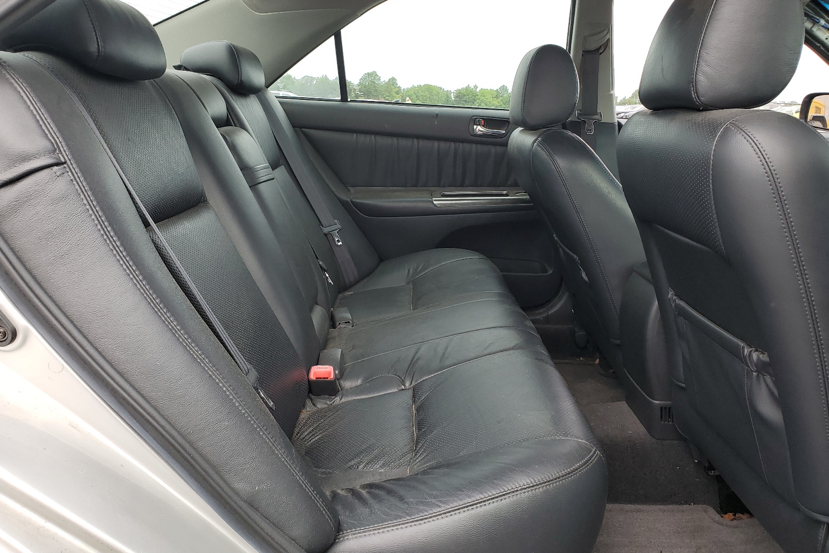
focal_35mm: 28
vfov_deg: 46.4
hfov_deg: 65.5
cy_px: 276
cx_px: 423
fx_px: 645
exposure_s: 1/294
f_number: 1.5
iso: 50
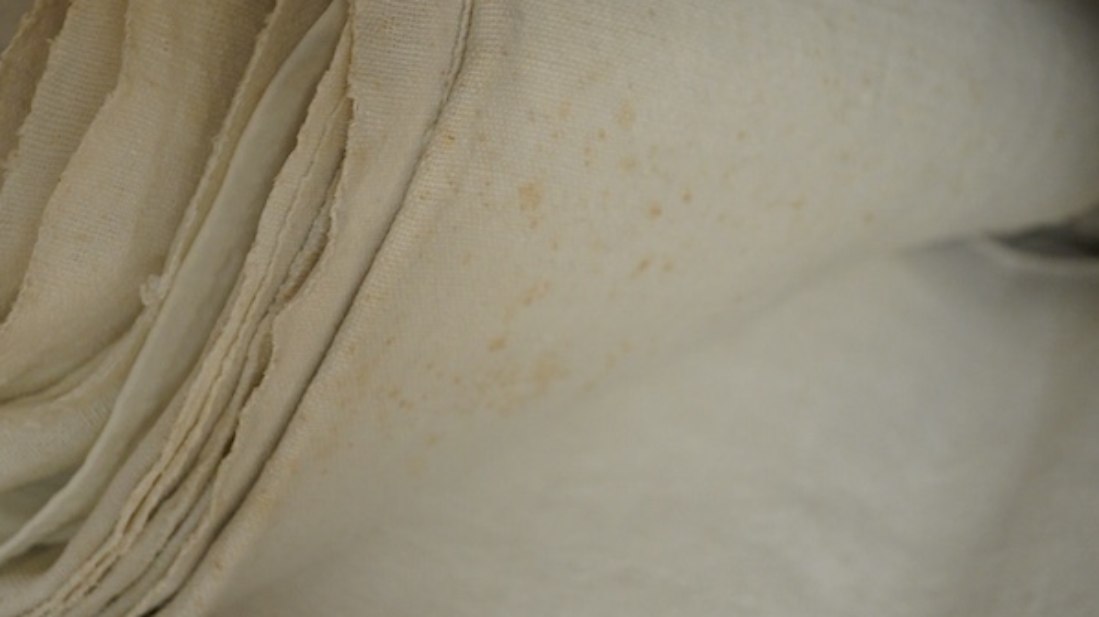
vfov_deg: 16.9
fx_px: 2068
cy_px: 160
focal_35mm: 71
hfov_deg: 29.8
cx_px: 550
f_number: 3.5
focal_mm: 30
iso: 1000
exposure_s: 1/125
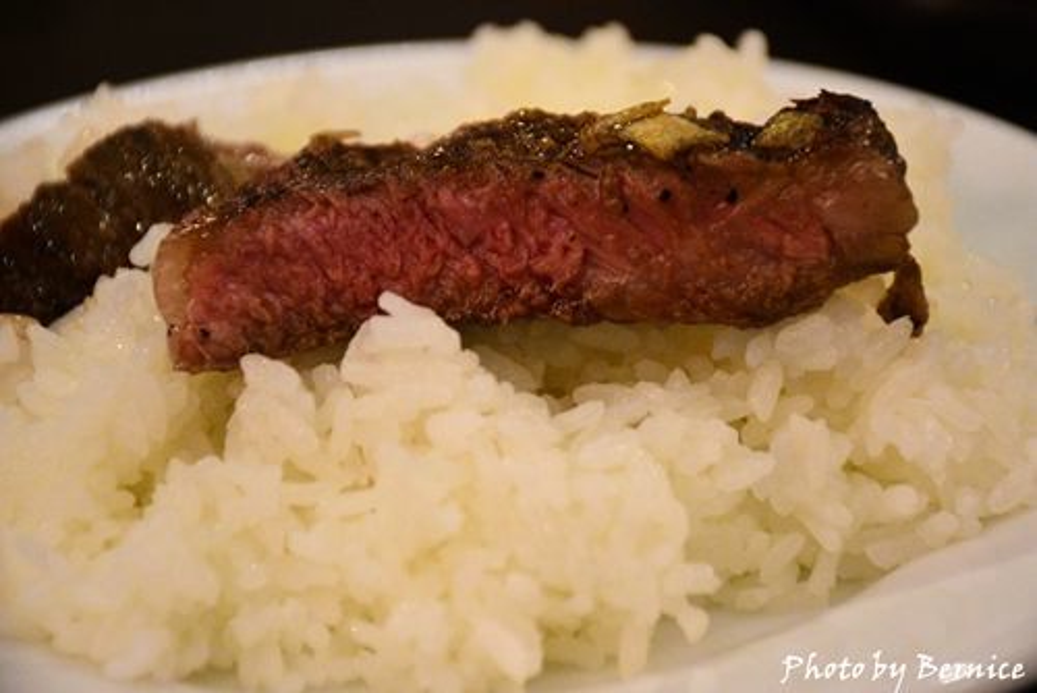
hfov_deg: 13.0
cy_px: 346
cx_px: 518
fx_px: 4539
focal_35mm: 158
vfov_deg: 8.7
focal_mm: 105
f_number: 5.6
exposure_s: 1/125
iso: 6400
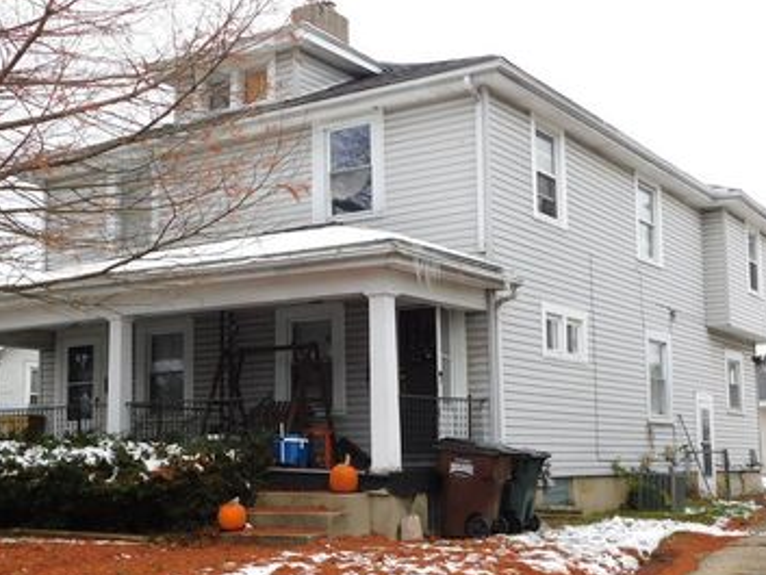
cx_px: 312
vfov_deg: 28.6
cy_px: 318
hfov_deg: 37.4
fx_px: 1129
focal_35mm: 51
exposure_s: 1/250
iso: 125
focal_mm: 6.3
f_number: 3.5
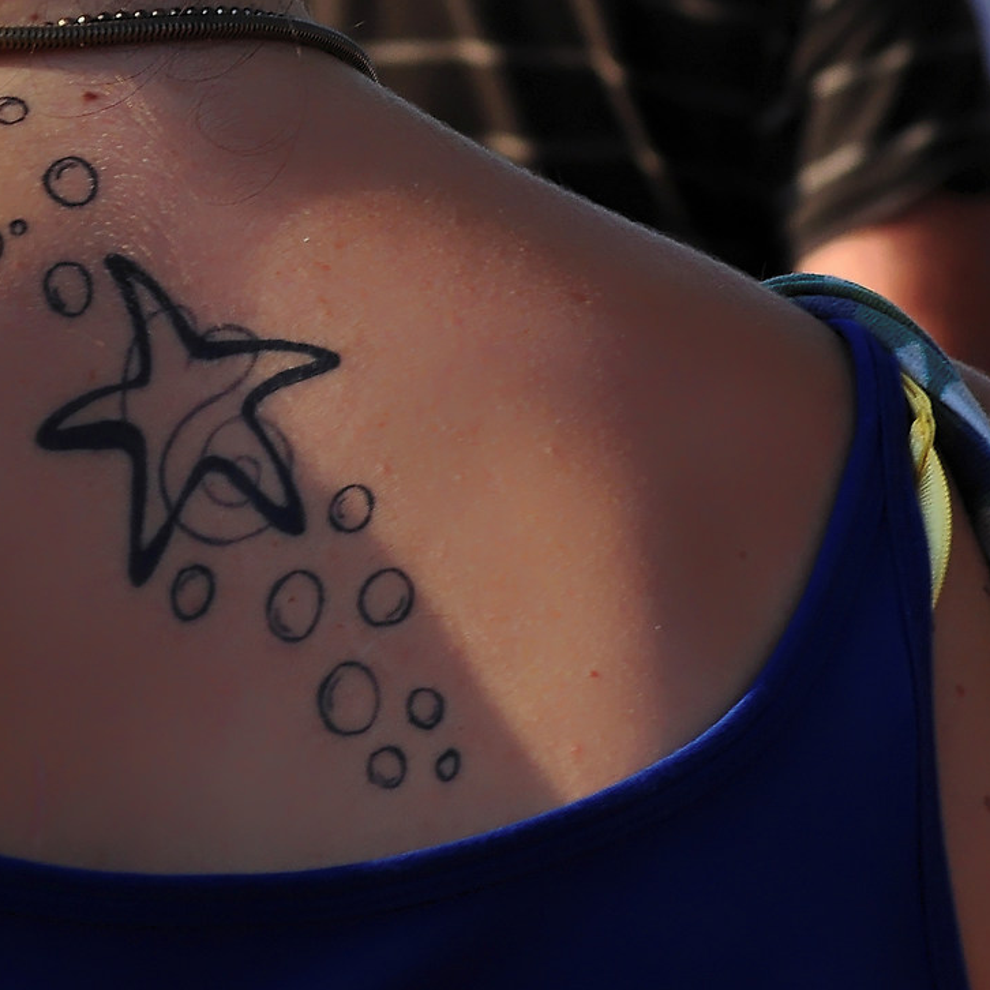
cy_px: 300
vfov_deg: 7.6
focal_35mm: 231
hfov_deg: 7.6
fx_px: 7487
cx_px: 386
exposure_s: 1/400
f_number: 6.3
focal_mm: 55
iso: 200
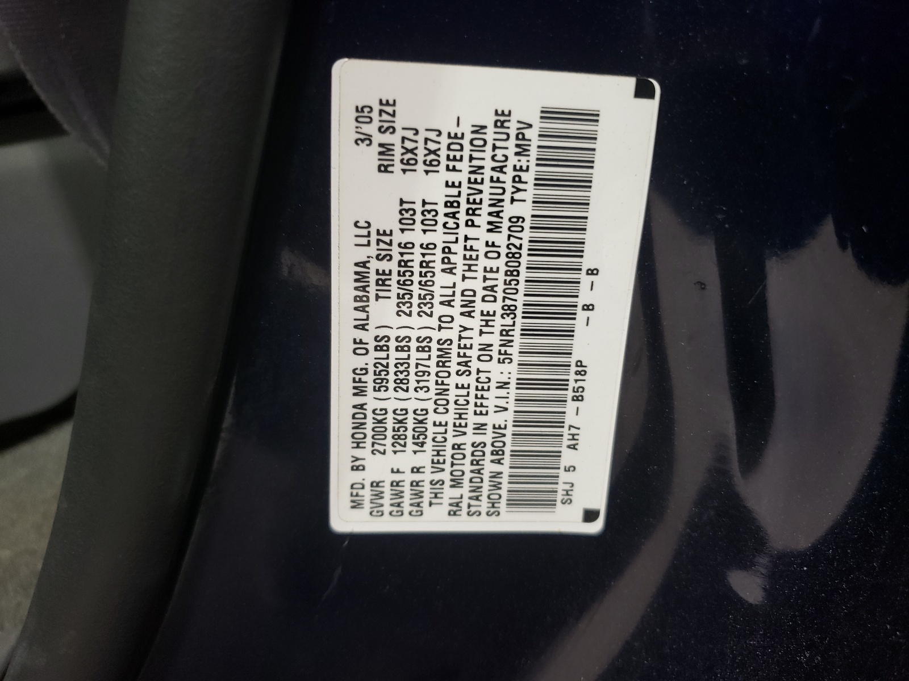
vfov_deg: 53.1
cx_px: 454
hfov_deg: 67.3
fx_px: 683
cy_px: 340
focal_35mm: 26
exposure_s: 1/60.2
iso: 76
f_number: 1.5
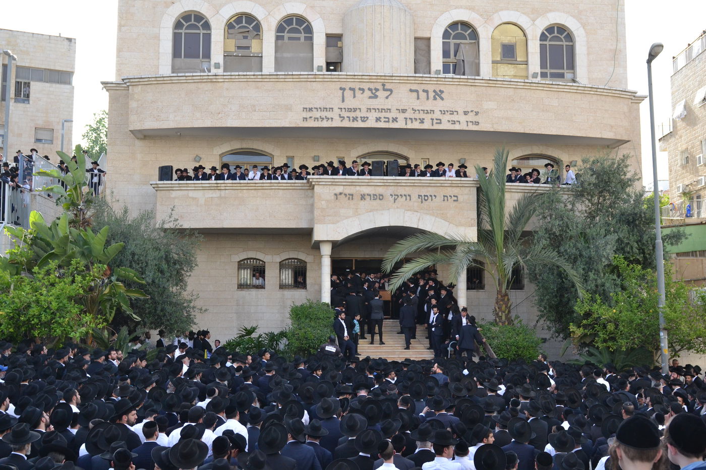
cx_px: 353
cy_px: 235
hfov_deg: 49.6
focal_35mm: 39
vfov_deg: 34.2
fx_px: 765
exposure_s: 1/1250
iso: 800
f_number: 5
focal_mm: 26
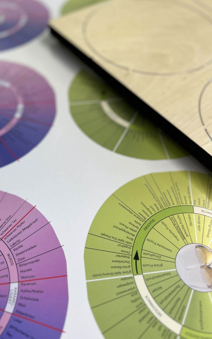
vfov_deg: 62.9
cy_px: 169
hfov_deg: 41.6
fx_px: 277
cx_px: 82
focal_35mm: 30
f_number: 1.5
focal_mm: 5.7
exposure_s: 1/100
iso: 50
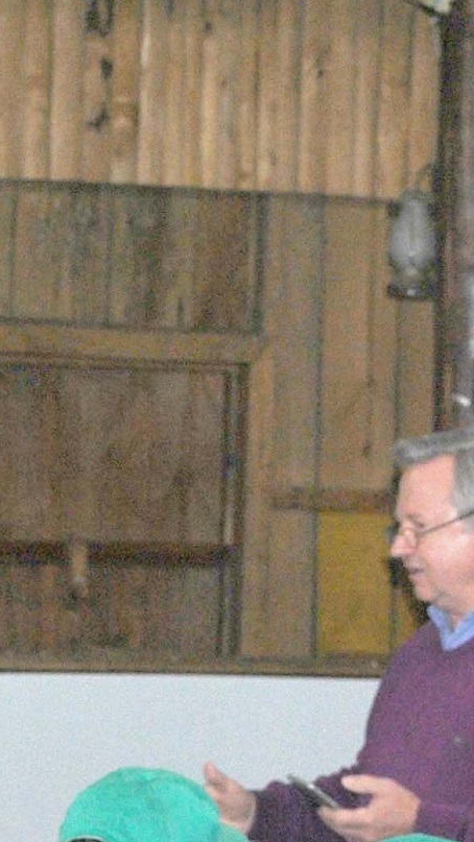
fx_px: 5228
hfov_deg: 5.2
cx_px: 122
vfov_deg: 9.1
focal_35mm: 234
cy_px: 944
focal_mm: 40
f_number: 5.3
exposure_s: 1/60
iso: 200
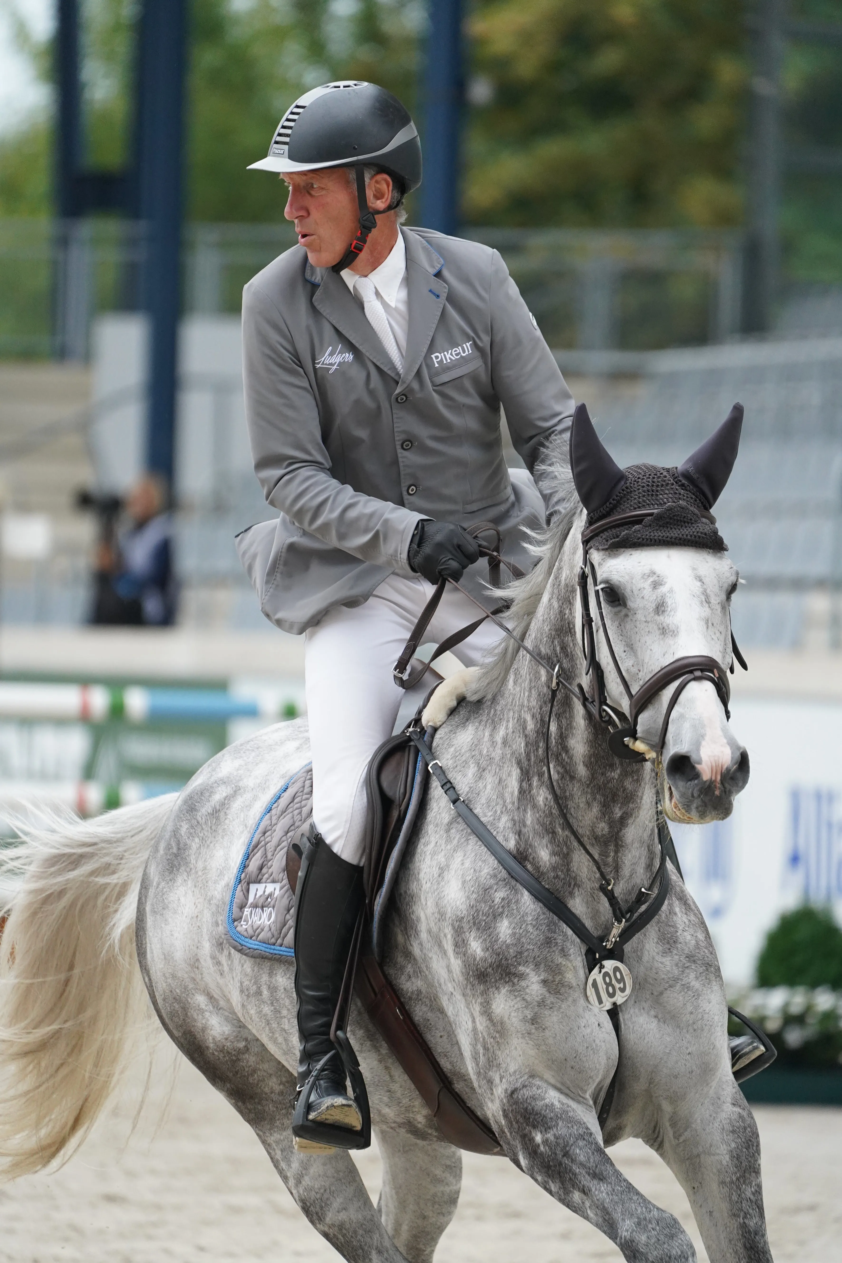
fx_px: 14033
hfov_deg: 3.4
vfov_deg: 5.2
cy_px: 632
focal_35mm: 400
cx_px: 421
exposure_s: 1/1250
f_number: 5.6
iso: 3200
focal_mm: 400
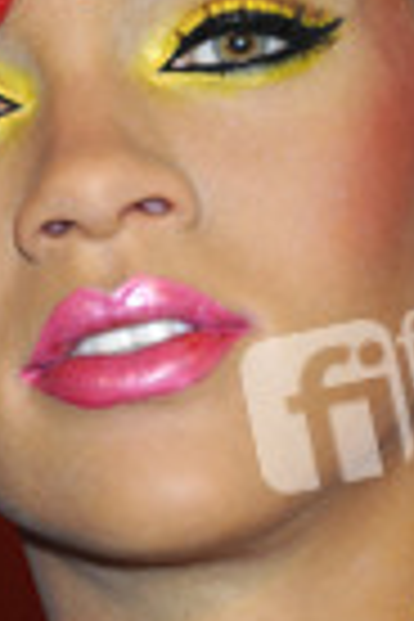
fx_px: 14989
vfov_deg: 2.4
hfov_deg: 1.6
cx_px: 63
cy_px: 162
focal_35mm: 869
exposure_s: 1/125
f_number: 5.6
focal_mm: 300
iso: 1000
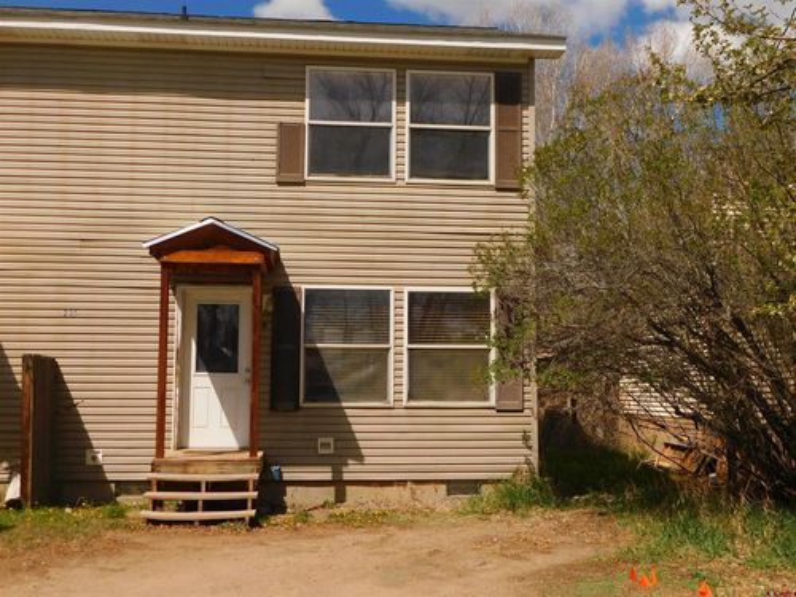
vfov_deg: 36.0
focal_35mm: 40
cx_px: 398
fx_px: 920
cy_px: 298
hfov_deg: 46.8
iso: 125
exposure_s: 1/500
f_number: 7.2
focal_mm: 7.1
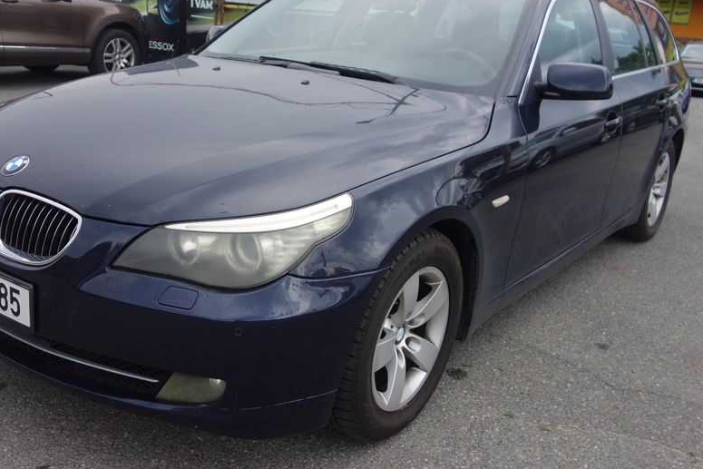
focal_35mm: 37
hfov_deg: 51.5
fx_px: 723
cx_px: 282
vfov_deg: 35.9
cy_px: 217
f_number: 2
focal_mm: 10.4
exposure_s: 1/1250
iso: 125
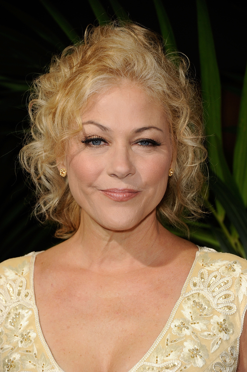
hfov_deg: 8.1
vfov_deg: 12.1
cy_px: 186
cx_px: 124
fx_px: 1752
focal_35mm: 170
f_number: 7.1
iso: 640
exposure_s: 1/160
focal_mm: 170
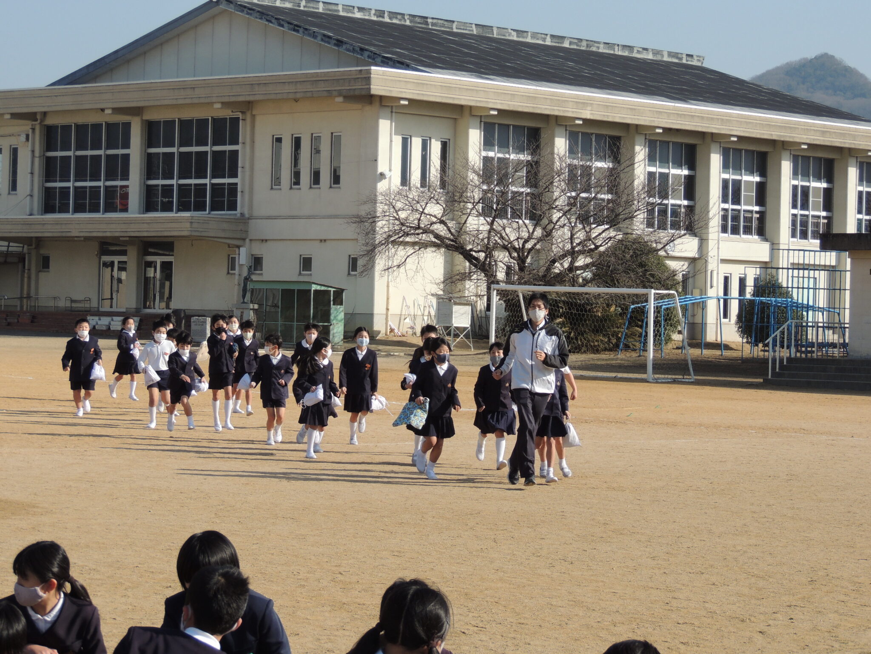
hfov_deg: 18.7
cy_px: 327
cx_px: 436
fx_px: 2642
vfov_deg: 14.1
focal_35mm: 105
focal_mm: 18.7
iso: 100
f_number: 4.2
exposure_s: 1/640
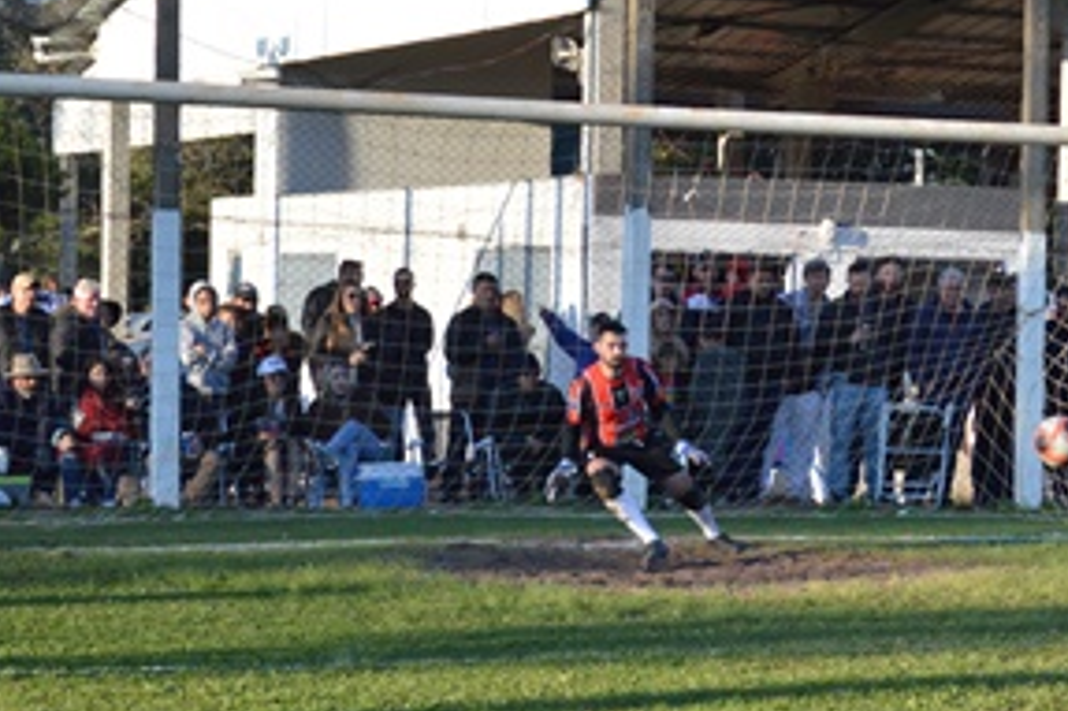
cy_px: 393
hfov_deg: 17.1
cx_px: 867
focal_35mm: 119
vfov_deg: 11.5
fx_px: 3528
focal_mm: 38
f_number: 5
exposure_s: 1/1250
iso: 400
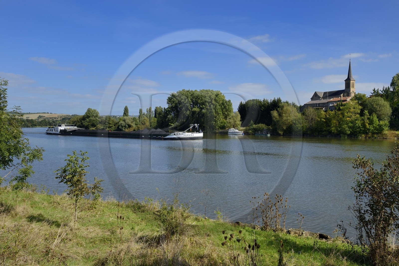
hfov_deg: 63.7
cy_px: 133
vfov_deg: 44.9
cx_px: 200
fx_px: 321
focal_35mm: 29
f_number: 14
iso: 200
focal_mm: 29
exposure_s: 1/200
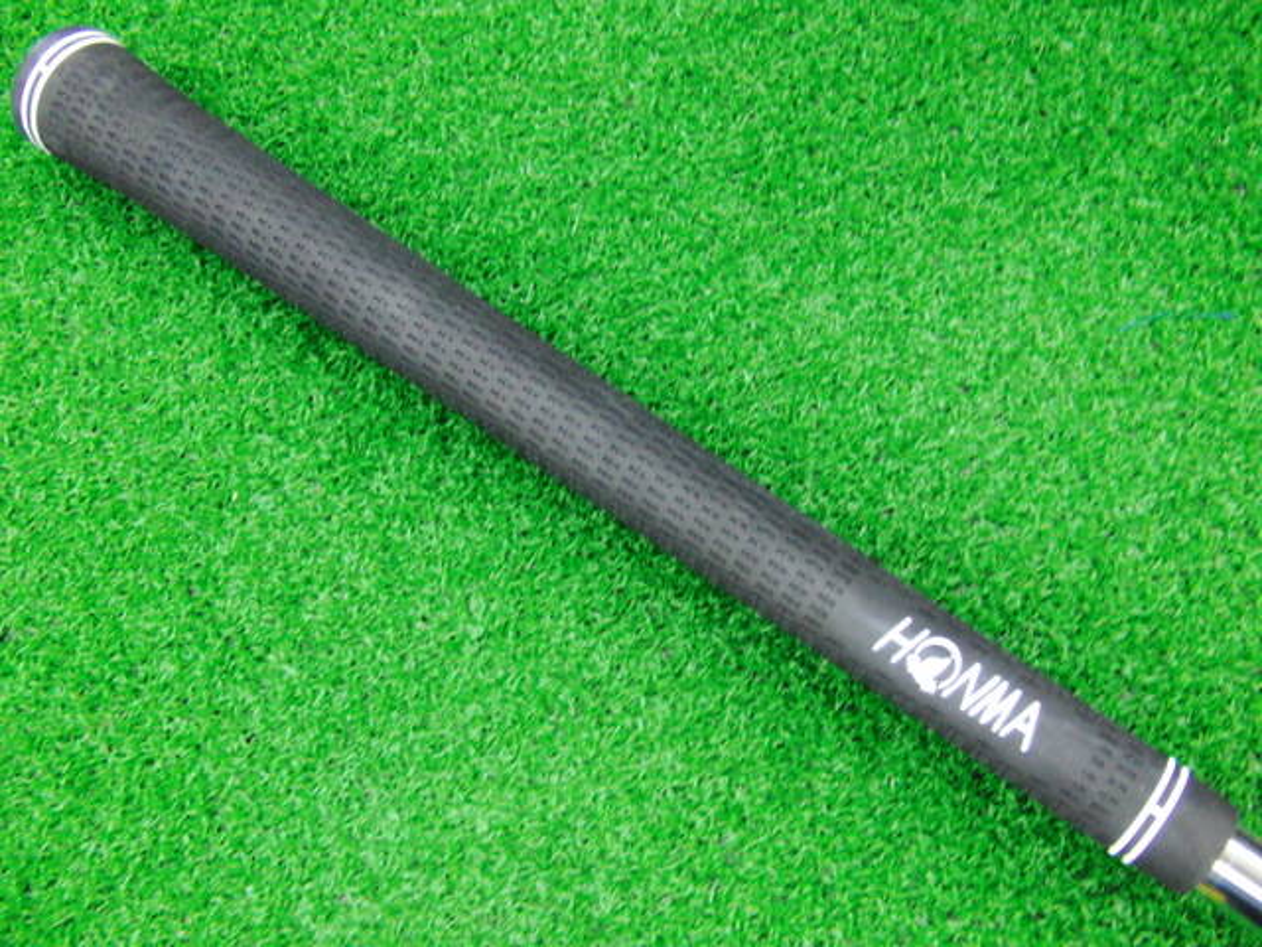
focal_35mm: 37
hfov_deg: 50.1
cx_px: 631
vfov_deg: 38.7
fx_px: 1349
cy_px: 474
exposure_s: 1/20
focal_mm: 6.42
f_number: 3.6
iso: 400
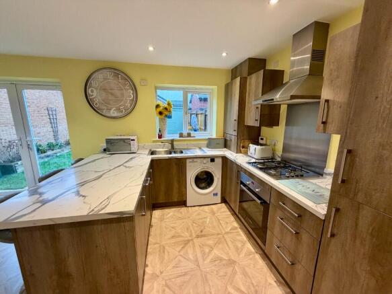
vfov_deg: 85.7
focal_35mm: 14
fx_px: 159
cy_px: 147
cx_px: 196
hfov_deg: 102.1
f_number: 2.2
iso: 160
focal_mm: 2.22
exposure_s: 1/50
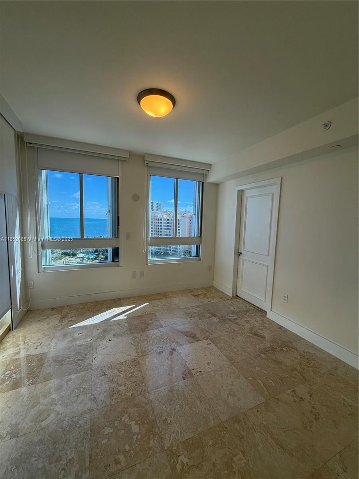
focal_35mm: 14
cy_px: 240
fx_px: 194
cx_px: 180
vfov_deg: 102.1
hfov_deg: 85.7
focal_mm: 2.22
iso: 160
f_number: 2.2
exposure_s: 1/120
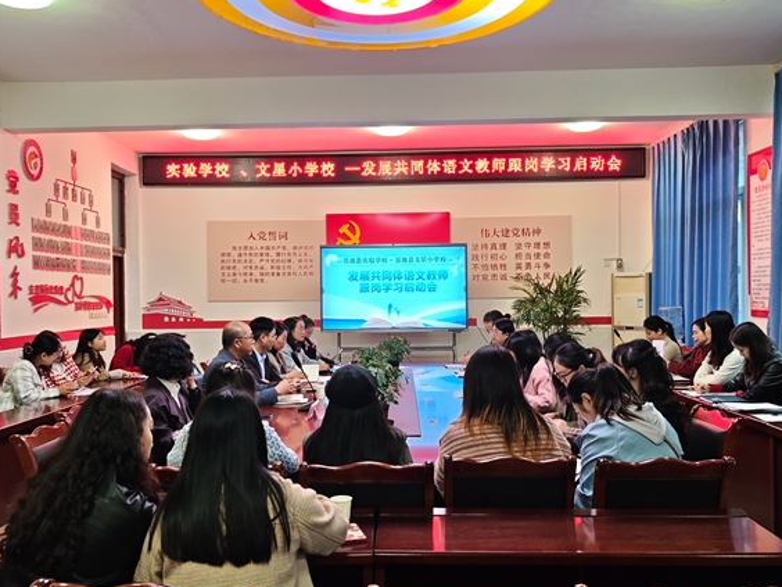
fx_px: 745
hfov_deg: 55.3
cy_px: 293
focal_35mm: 33
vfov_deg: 42.9
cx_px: 384
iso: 2000
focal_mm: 6.55
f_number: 1.62
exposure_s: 1/168
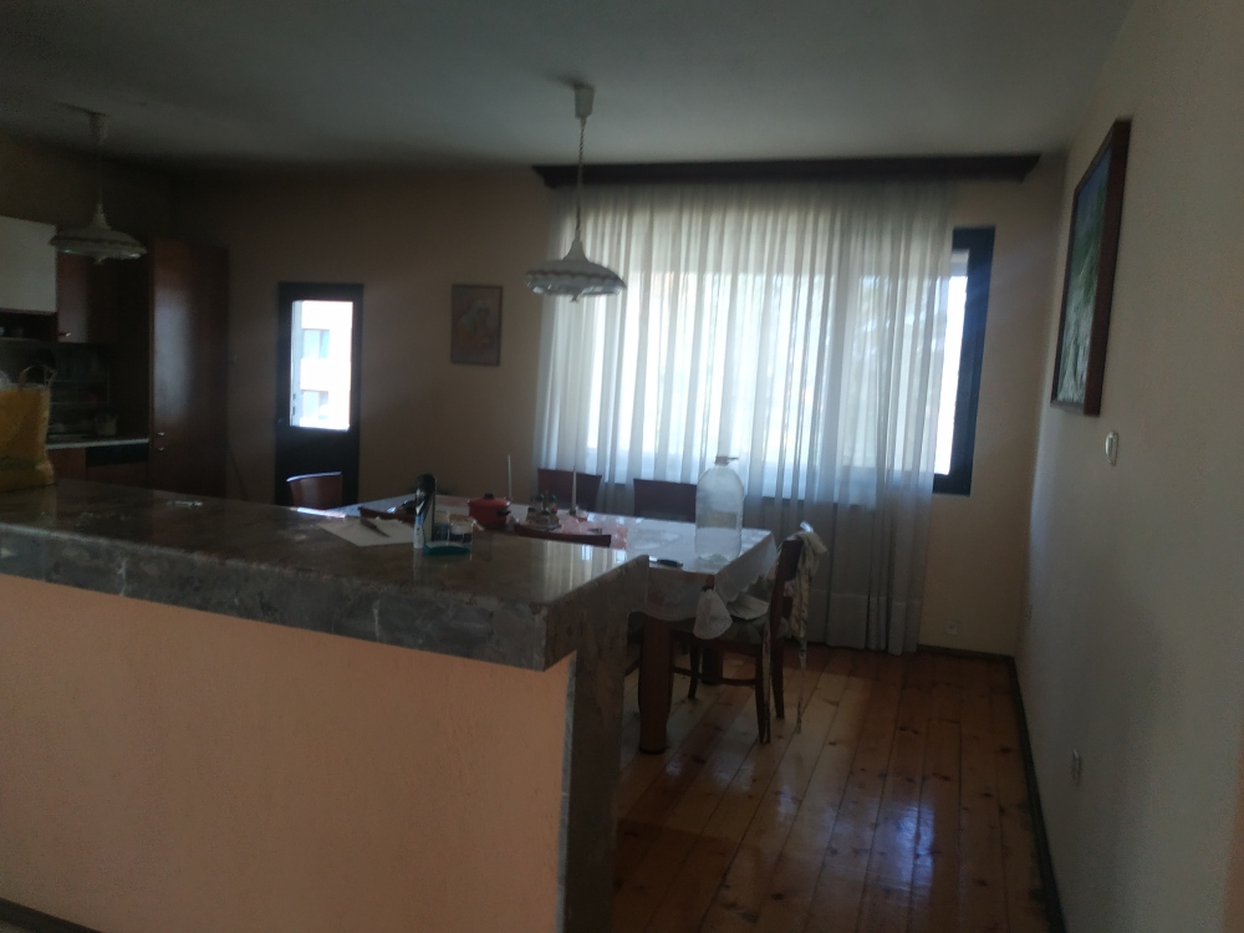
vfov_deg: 56.8
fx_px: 862
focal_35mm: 24
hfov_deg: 71.6
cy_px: 466
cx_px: 622
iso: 200
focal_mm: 3.94
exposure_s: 1/50
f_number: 1.9
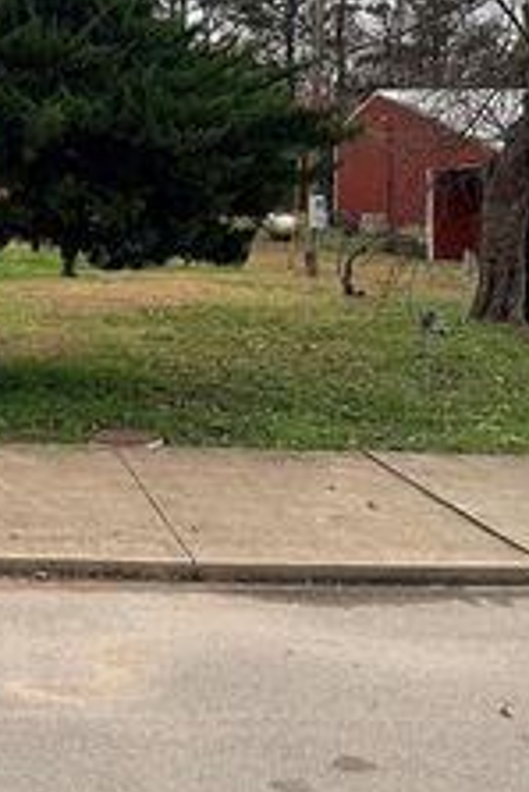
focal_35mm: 56
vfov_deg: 34.8
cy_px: 194
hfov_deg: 22.6
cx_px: -75
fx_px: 1232
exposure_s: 1/649
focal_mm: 6.76
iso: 80
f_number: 1.78
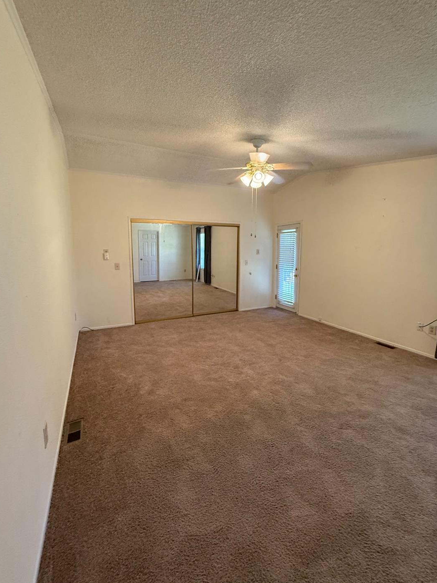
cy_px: 281
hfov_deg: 81.7
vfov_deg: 98.1
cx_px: 215
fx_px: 252
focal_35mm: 15
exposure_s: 1/120
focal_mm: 2.22
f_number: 2.2
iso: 400
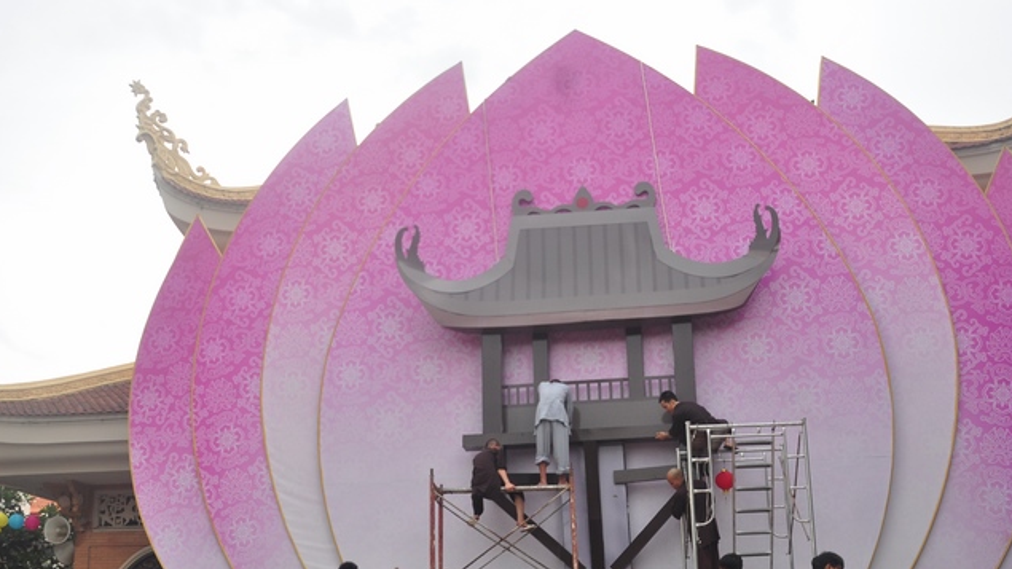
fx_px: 1207
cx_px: 497
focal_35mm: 45
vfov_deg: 26.5
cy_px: 277
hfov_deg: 45.5
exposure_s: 1/100
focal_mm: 28
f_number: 5.6
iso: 400
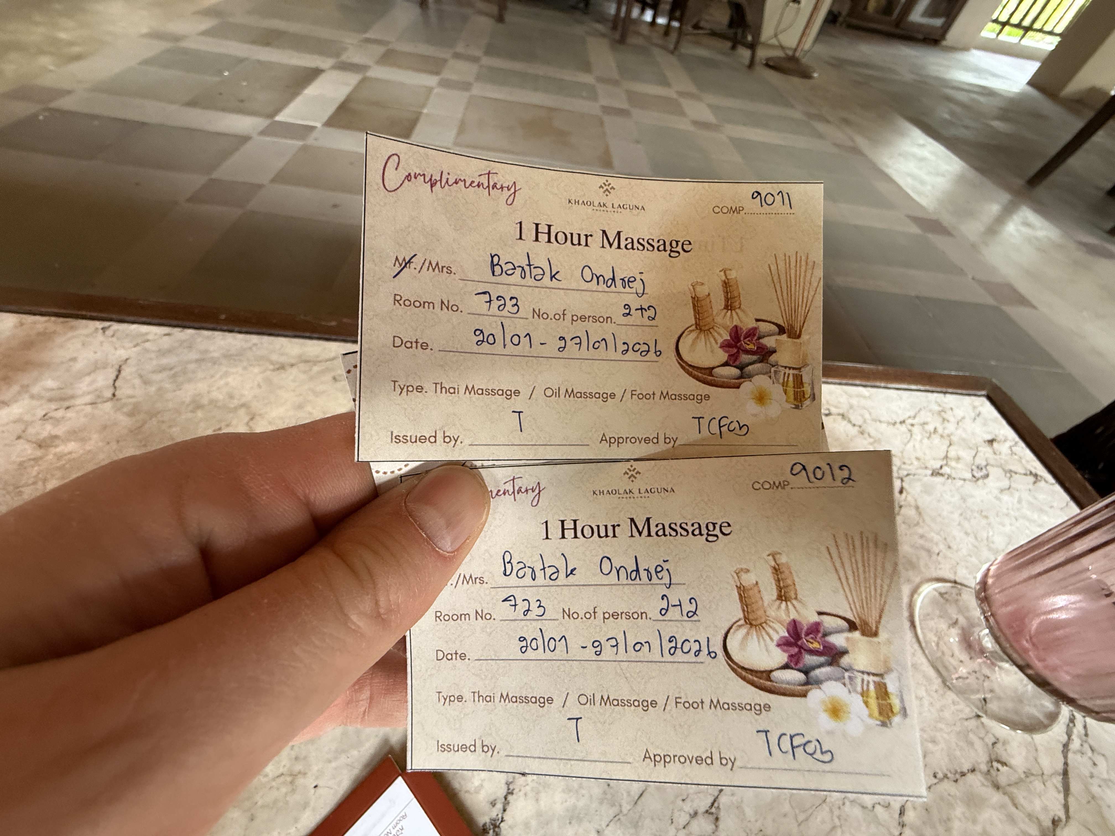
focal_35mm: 14
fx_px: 451
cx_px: 558
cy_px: 418
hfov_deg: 102.1
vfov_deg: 85.7
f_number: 2.2
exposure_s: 1/50
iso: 250
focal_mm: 2.22
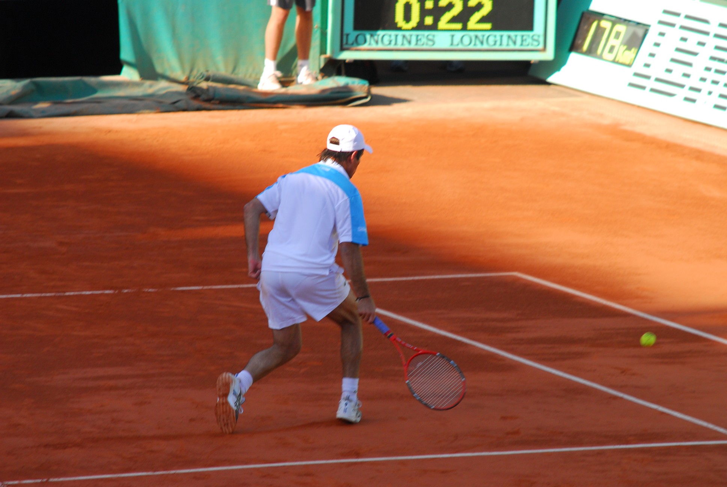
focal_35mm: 420
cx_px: 364
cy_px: 244
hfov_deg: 4.9
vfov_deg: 3.3
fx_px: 8492
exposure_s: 1/500
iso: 320
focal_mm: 280
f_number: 5.6
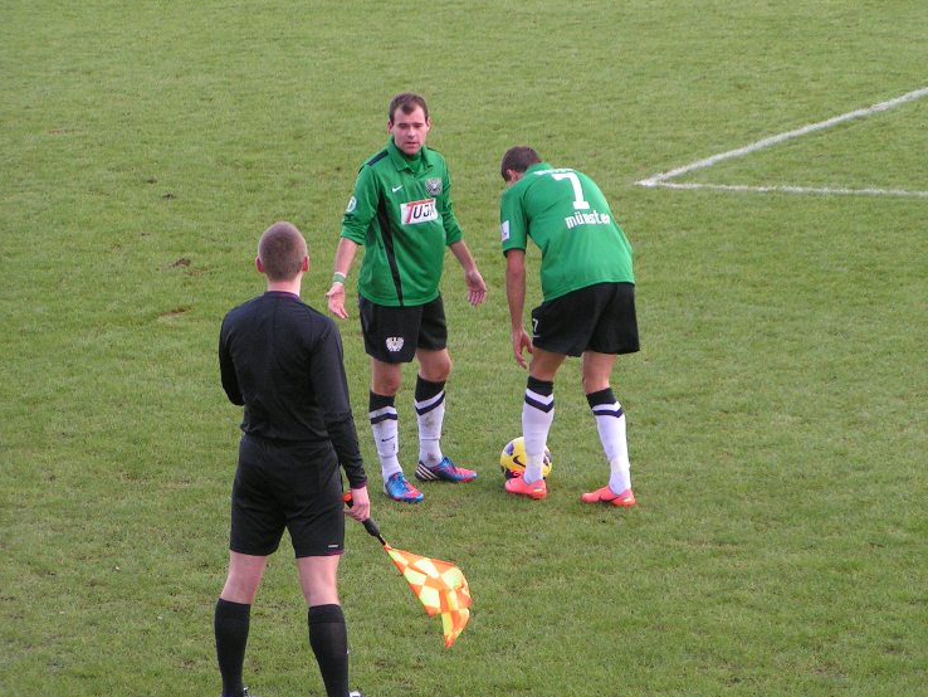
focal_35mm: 195
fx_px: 5229
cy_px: 367
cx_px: 465
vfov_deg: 7.6
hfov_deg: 10.1
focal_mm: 27.5
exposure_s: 1/200
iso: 160
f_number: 3.5
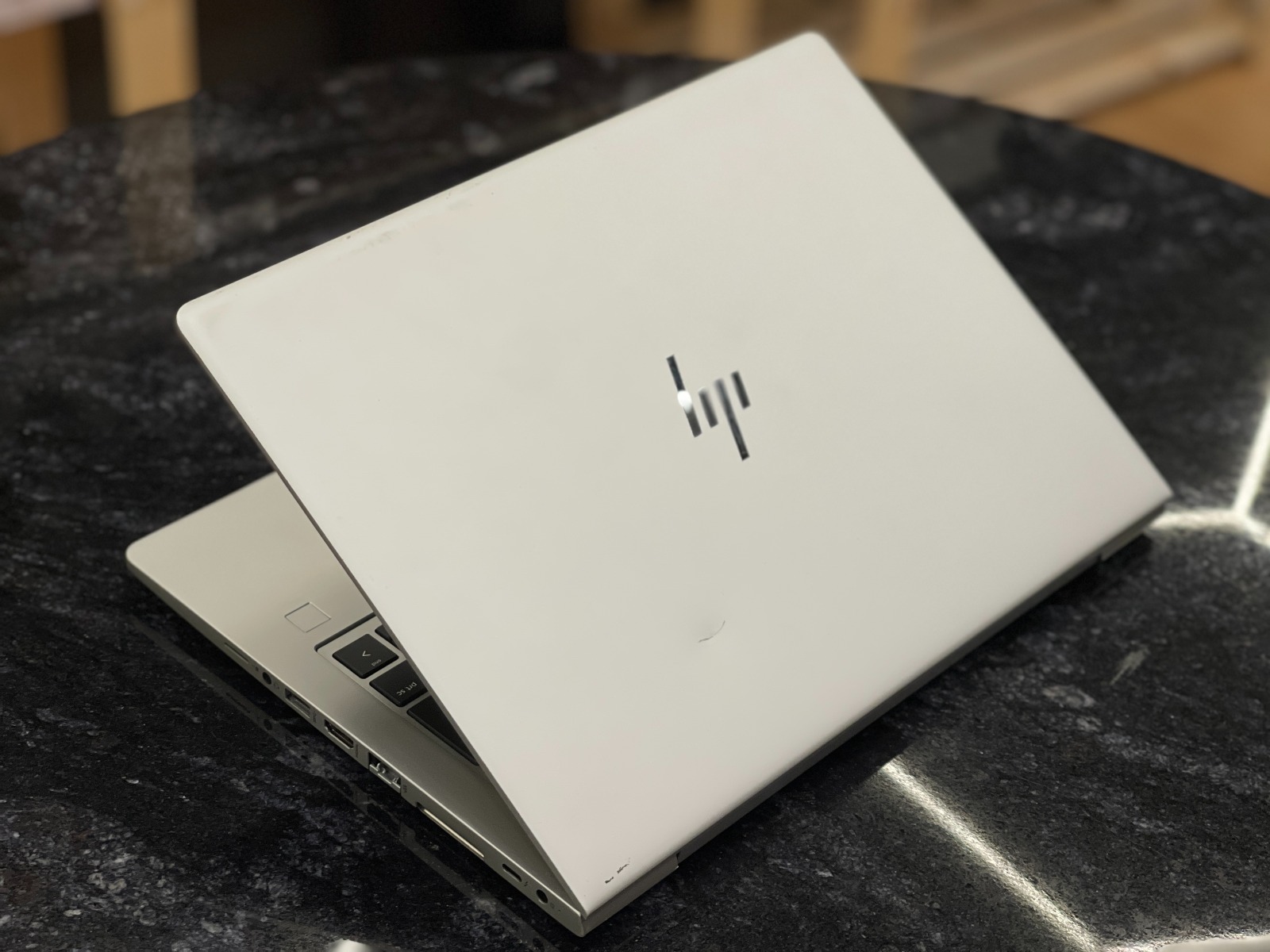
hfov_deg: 30.3
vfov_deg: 22.9
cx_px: 635
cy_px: 476
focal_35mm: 64
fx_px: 2348
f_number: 2.2
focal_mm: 7.5
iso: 80
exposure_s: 1/121
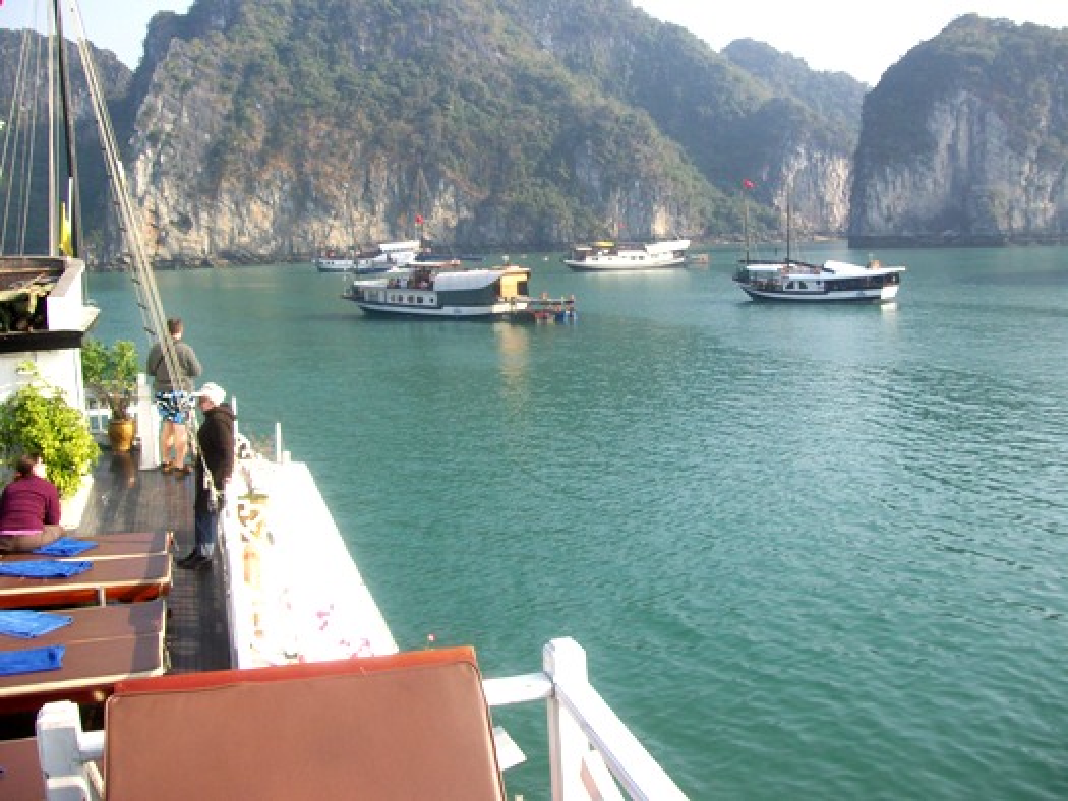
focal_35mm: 36
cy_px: 400
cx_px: 534
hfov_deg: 51.3
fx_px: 1111
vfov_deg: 39.7
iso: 64
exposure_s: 1/500
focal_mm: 6
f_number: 2.7
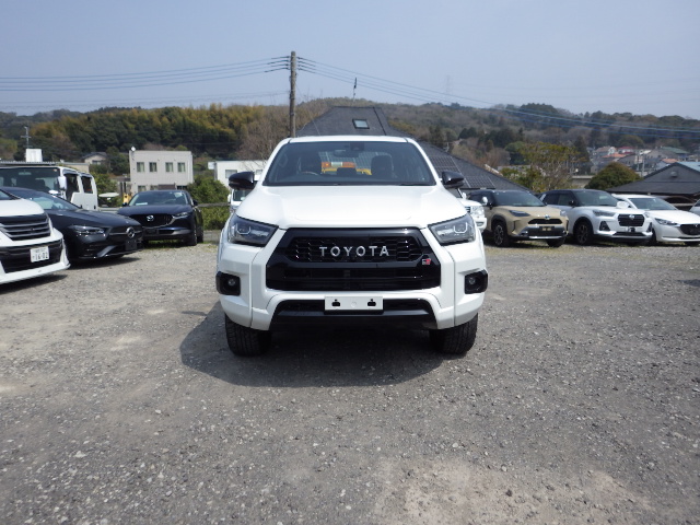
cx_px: 350
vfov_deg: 54.9
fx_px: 506
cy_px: 262
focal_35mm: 25
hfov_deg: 69.4
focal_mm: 4.5
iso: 125
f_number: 7.9
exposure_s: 1/320
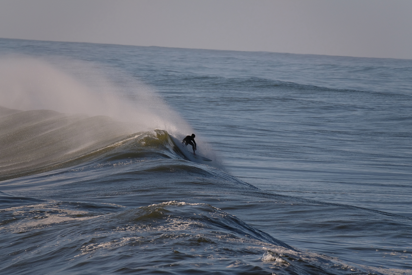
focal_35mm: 528
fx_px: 6043
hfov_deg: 3.9
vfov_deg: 2.6
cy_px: 138
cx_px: 206
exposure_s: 1/4000
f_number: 6.3
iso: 400
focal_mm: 352
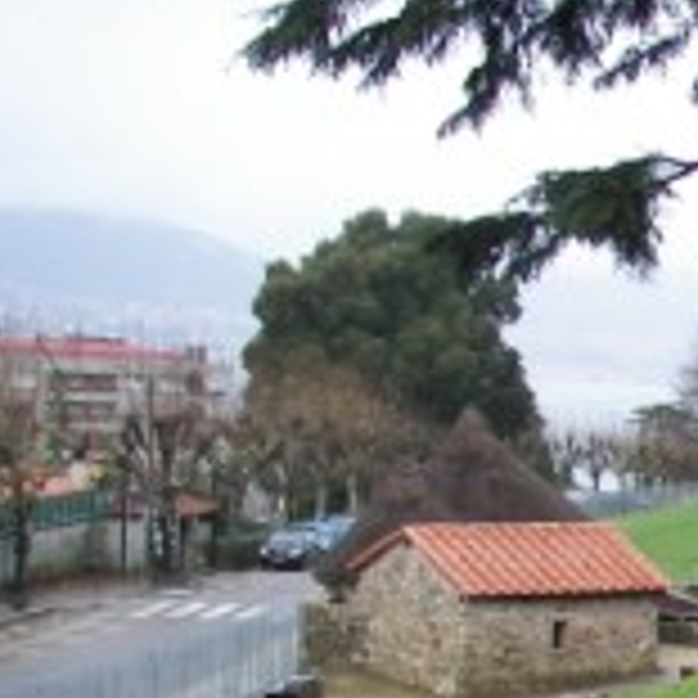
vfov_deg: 18.3
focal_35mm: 92
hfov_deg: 17.4
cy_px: 734
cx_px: 973
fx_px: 2099
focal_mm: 6
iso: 50
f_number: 2.8
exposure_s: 1/160
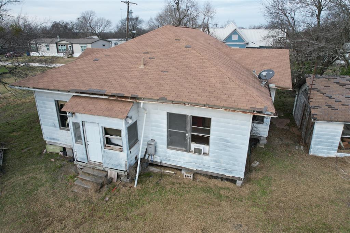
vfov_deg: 57.2
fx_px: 214
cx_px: 175
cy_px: 116
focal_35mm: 22
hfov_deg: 78.6
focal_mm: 8.38
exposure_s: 1/1000
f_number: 2.8
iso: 130
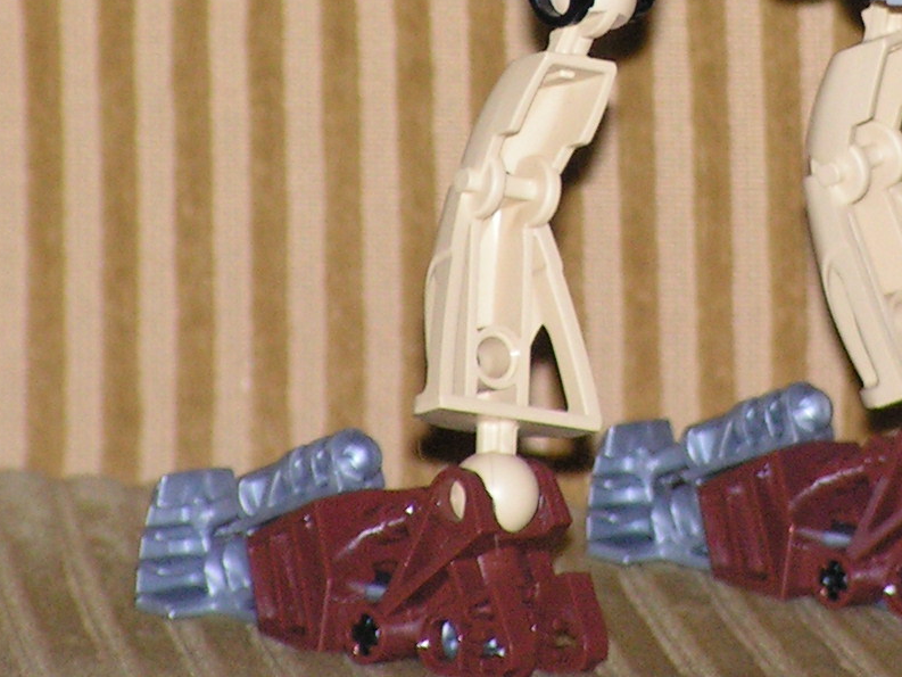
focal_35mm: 501
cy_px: -51
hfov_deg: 4.0
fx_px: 13057
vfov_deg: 3.0
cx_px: 793
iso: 200
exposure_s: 1/200
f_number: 3.4
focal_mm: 32.4
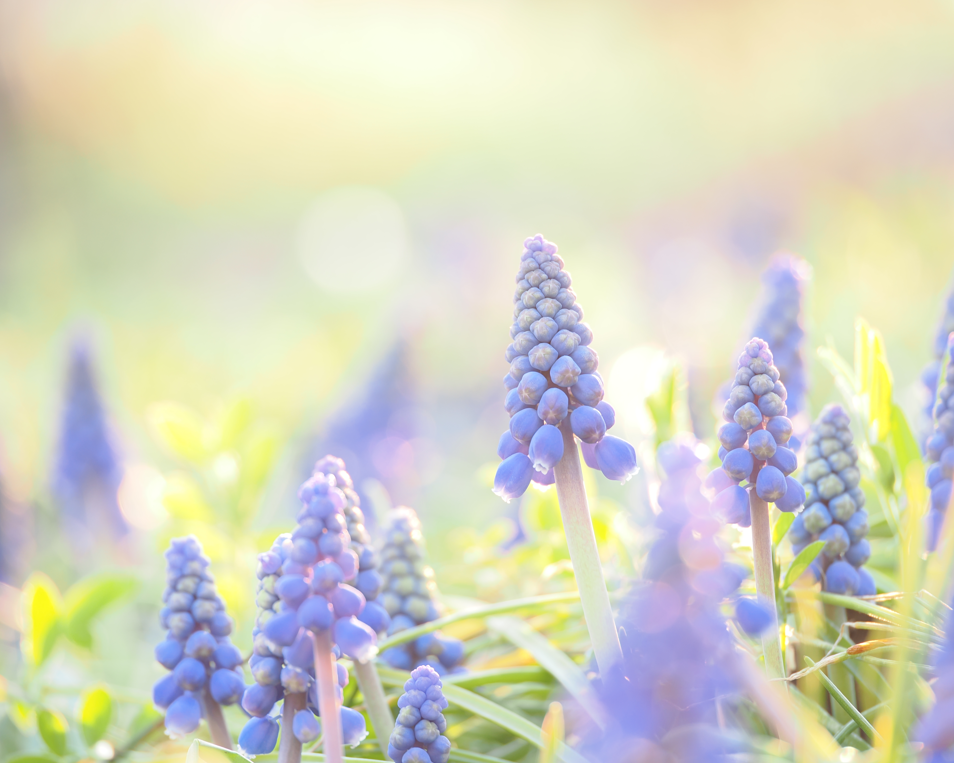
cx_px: 477
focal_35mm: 188
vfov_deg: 8.2
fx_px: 5308
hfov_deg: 10.3
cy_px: 382
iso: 200
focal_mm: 90
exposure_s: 1/40
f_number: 3.5
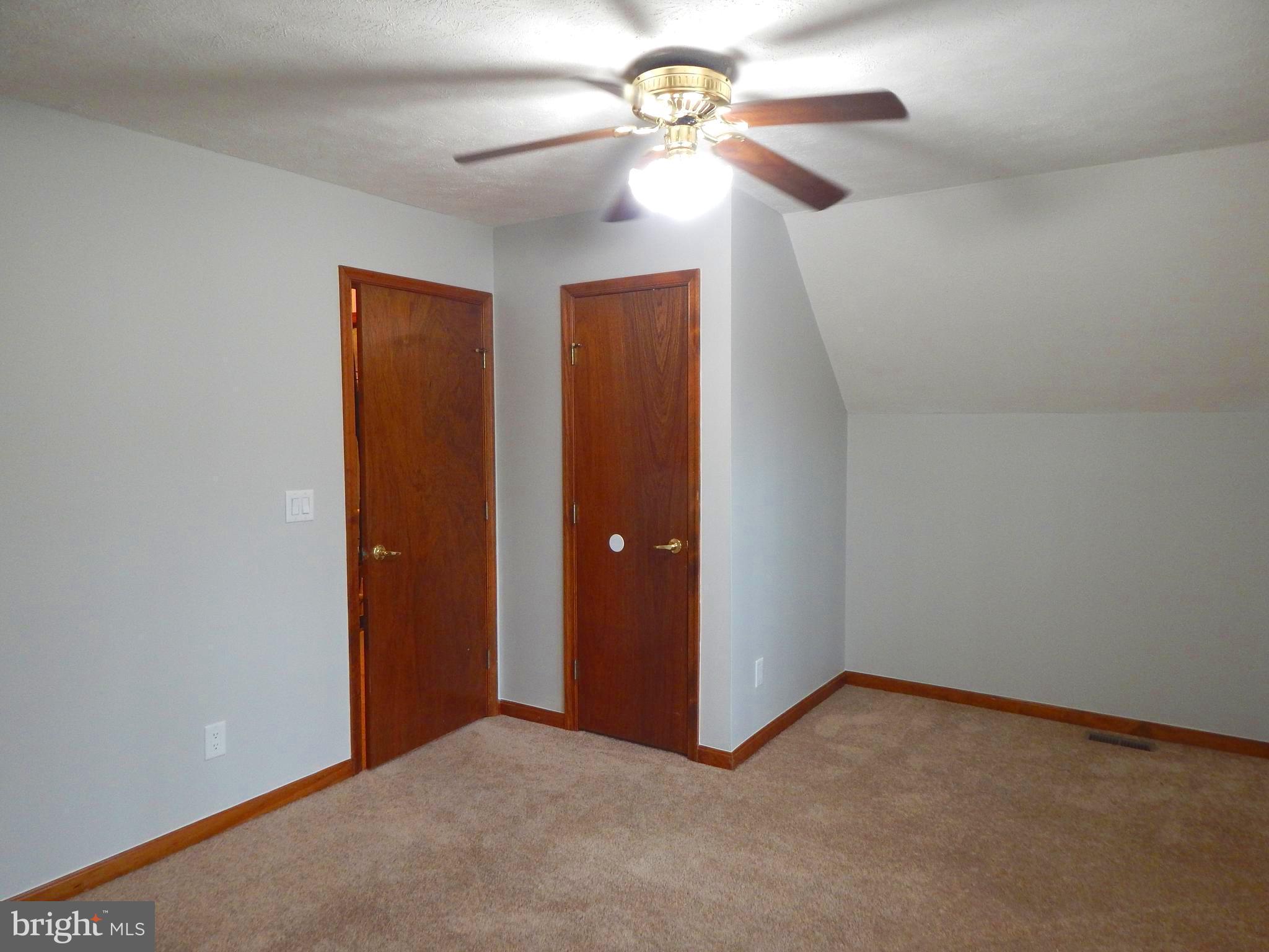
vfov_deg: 61.1
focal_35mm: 22
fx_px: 807
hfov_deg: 76.4
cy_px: 476
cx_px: 634
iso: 250
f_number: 3
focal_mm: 4
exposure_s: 1/30
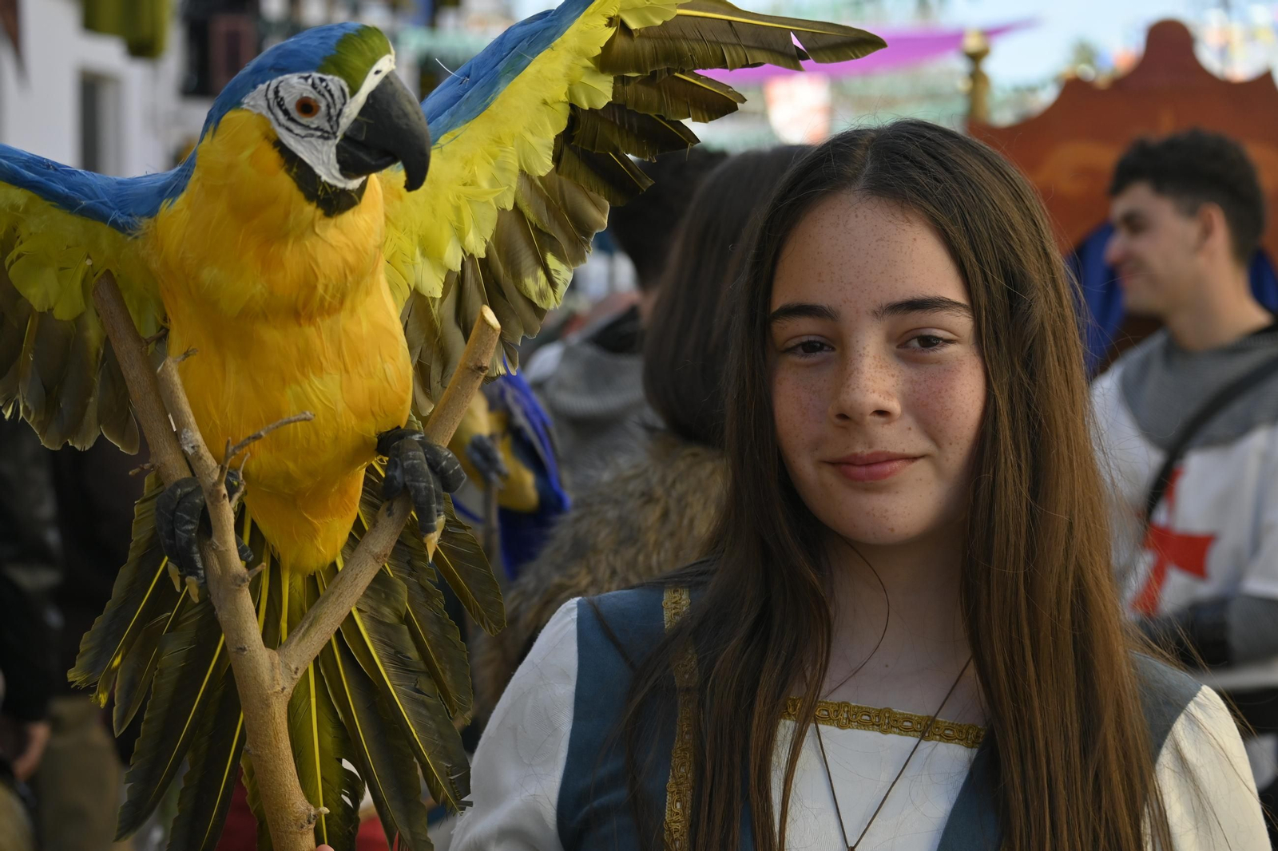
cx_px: 639
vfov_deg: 14.7
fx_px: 3301
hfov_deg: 21.9
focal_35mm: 93
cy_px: 426
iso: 200
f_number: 5.6
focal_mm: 62
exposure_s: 1/500
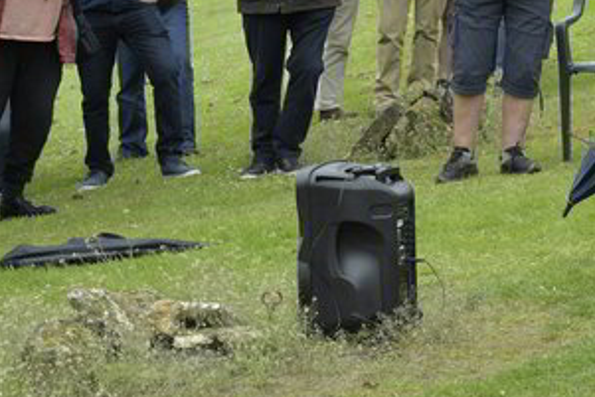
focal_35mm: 166
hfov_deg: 11.9
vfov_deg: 8.2
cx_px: 841
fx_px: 2745
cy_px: 10
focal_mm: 50
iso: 800
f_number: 9
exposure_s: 1/320
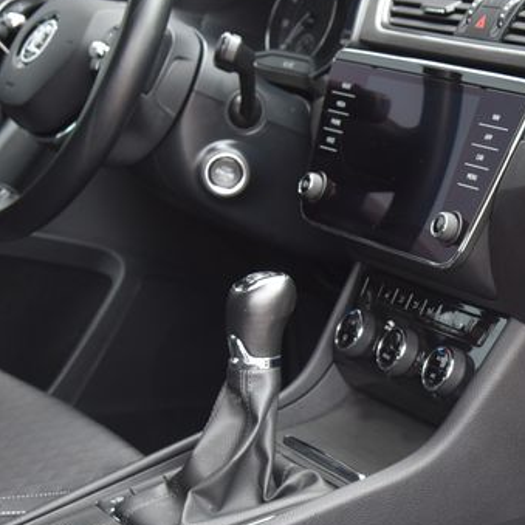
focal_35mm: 118
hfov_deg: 14.3
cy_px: 234
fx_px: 2025
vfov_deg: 14.8
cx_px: 618
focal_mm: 46
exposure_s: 1/80
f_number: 4.5
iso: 500
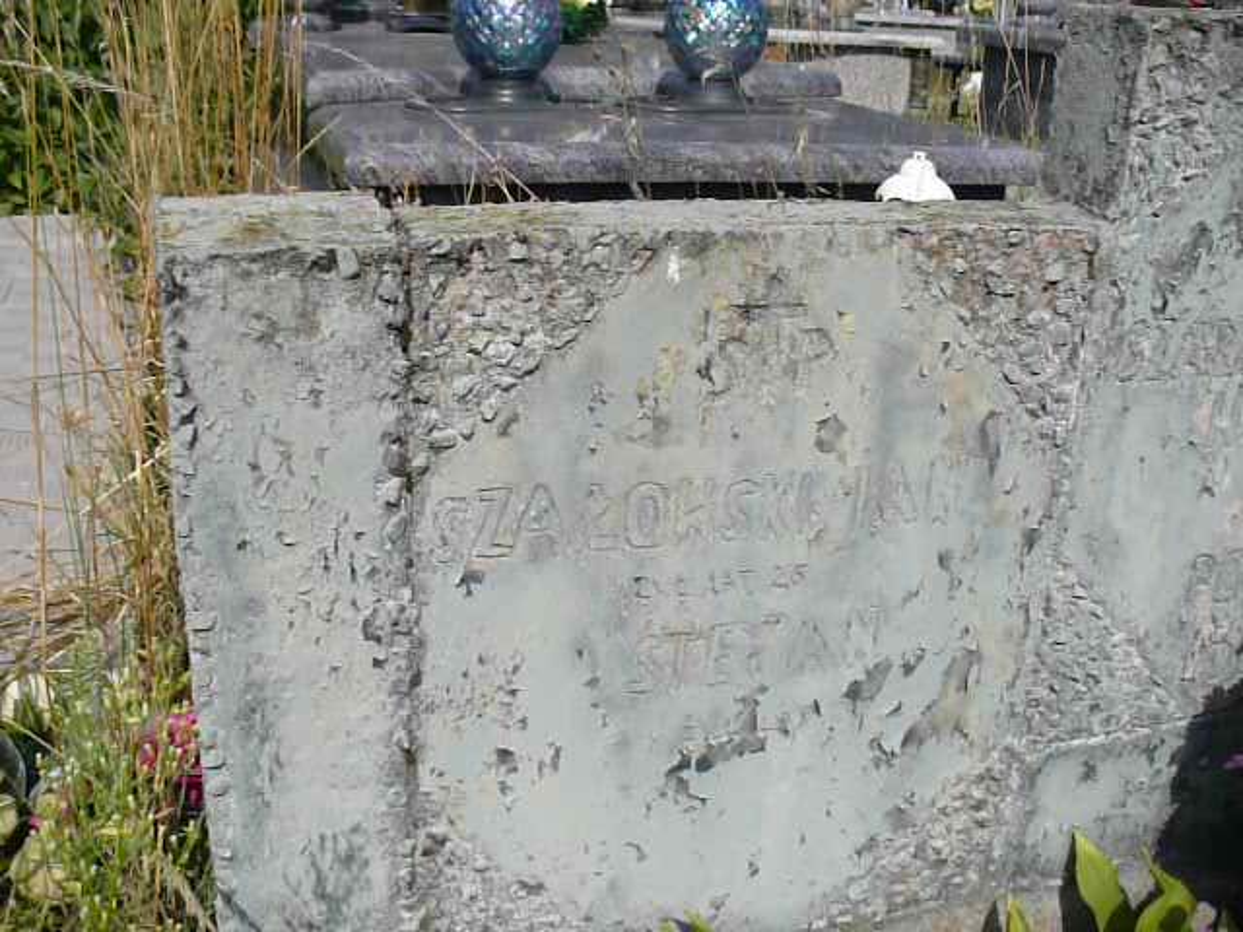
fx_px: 1329
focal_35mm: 37
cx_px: 622
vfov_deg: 38.7
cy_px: 466
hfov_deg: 50.1
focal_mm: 6.1
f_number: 8
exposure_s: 1/500
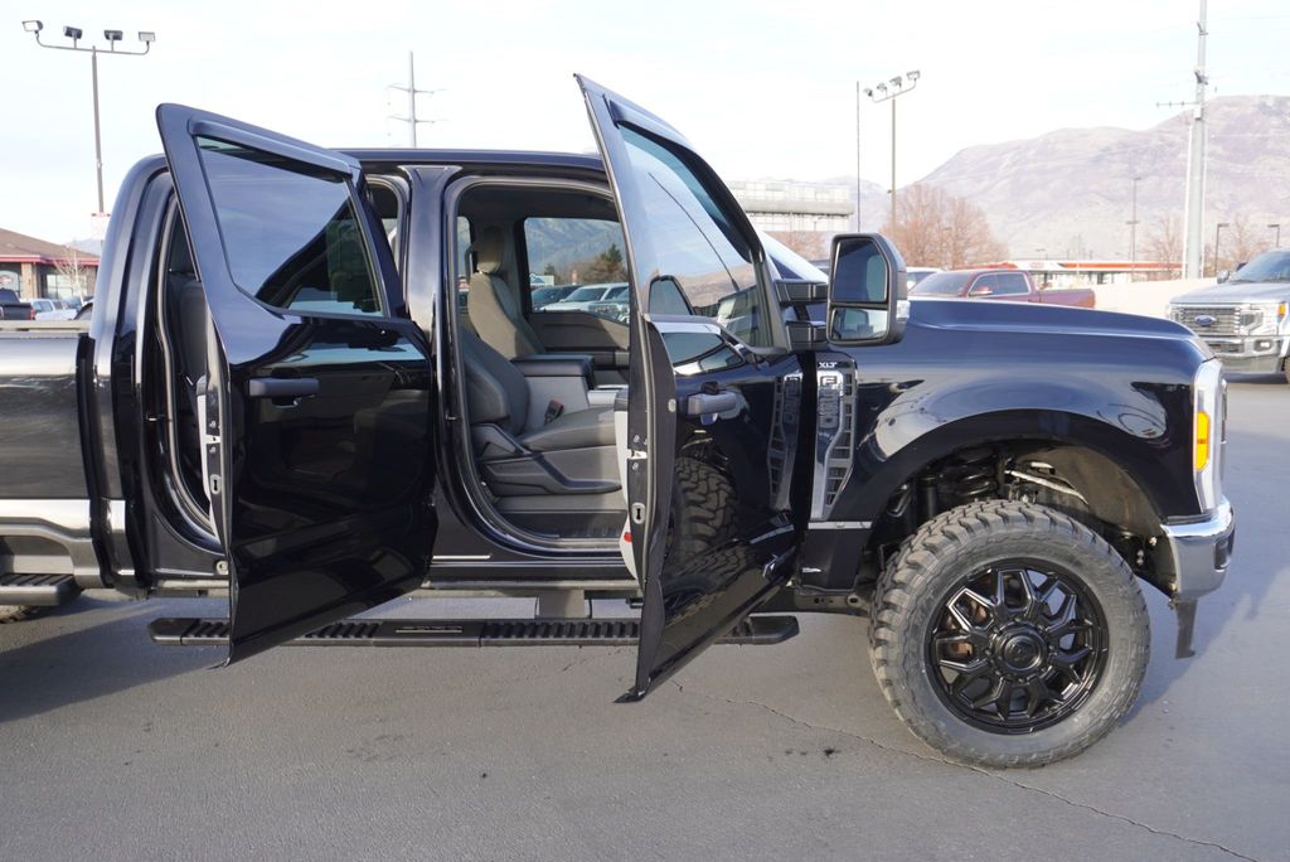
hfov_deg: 61.9
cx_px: 645
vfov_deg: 43.7
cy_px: 431
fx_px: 1076
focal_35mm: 30
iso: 100
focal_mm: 20
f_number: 4.5
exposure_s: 1/80
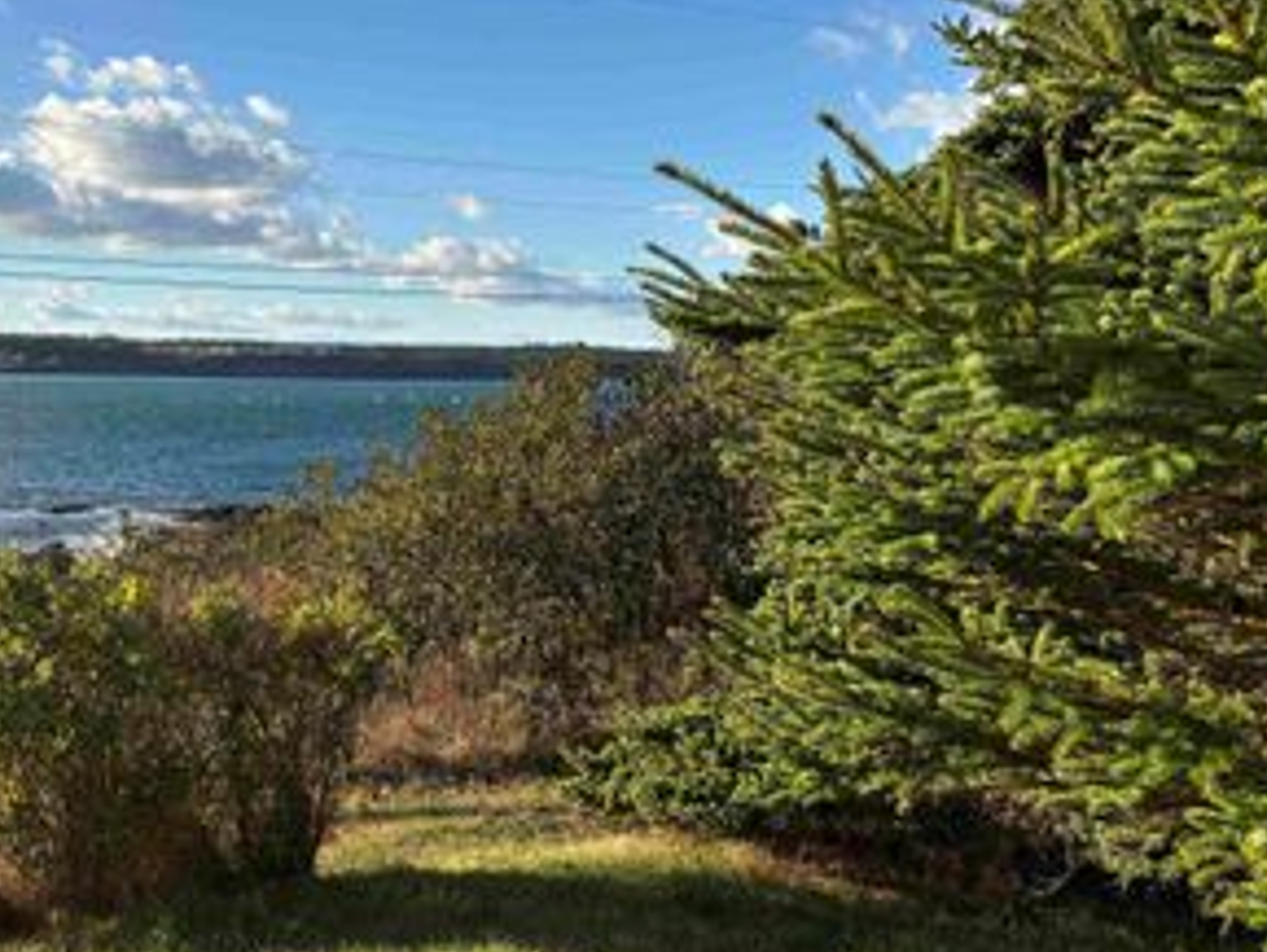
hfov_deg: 41.3
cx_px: 377
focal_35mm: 45
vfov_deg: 32.2
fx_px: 1648
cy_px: 529
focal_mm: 5.96
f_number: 1.6
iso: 50
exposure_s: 1/2193
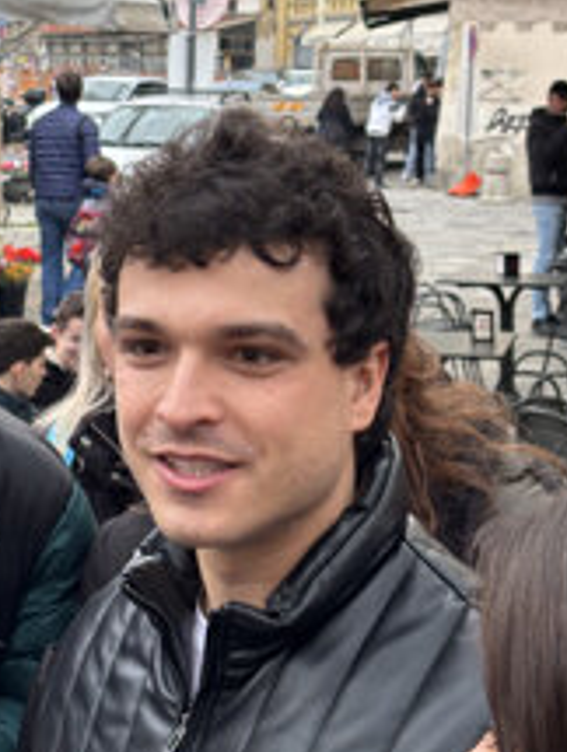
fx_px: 1982
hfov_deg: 16.3
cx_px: 215
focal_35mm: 91
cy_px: 177
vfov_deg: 21.3
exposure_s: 1/89
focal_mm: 5.96
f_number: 1.6
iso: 50
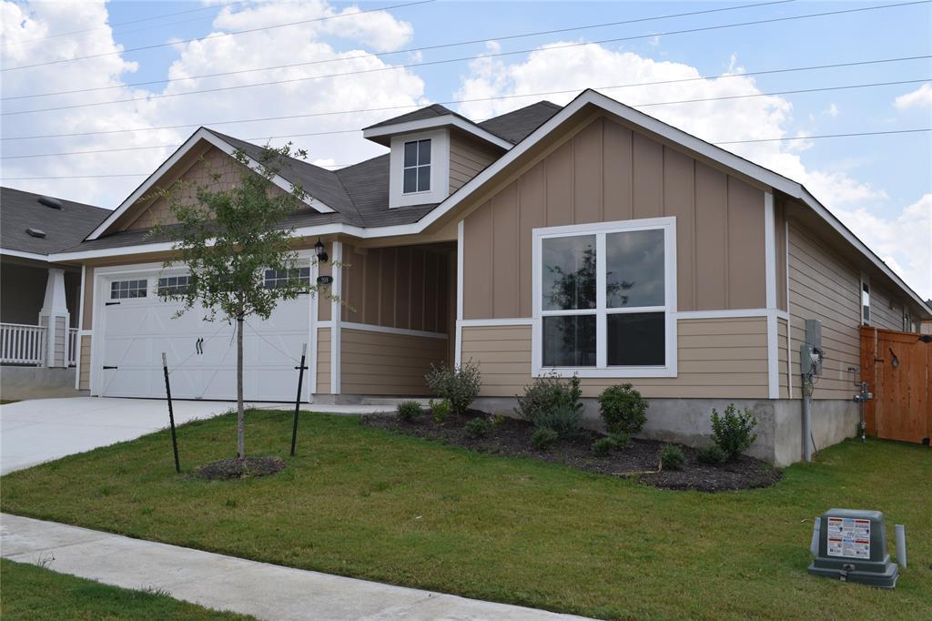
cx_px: 466
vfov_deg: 36.8
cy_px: 310
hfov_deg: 53.1
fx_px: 932
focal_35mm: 36
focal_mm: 24
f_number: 10
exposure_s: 1/400
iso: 200
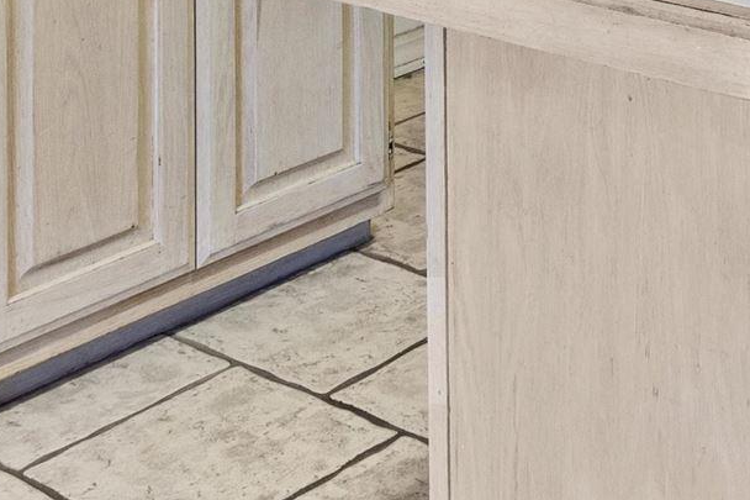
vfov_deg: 12.6
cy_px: -586
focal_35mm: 91
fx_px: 1895
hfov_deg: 20.7
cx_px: 929
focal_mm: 12
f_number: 9
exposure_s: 1/2
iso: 250
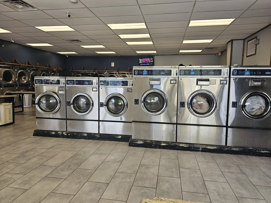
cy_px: 102
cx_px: 136
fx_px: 180
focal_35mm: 23
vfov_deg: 58.9
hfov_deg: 73.9
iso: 80
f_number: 1.7
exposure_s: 1/120
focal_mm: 6.3
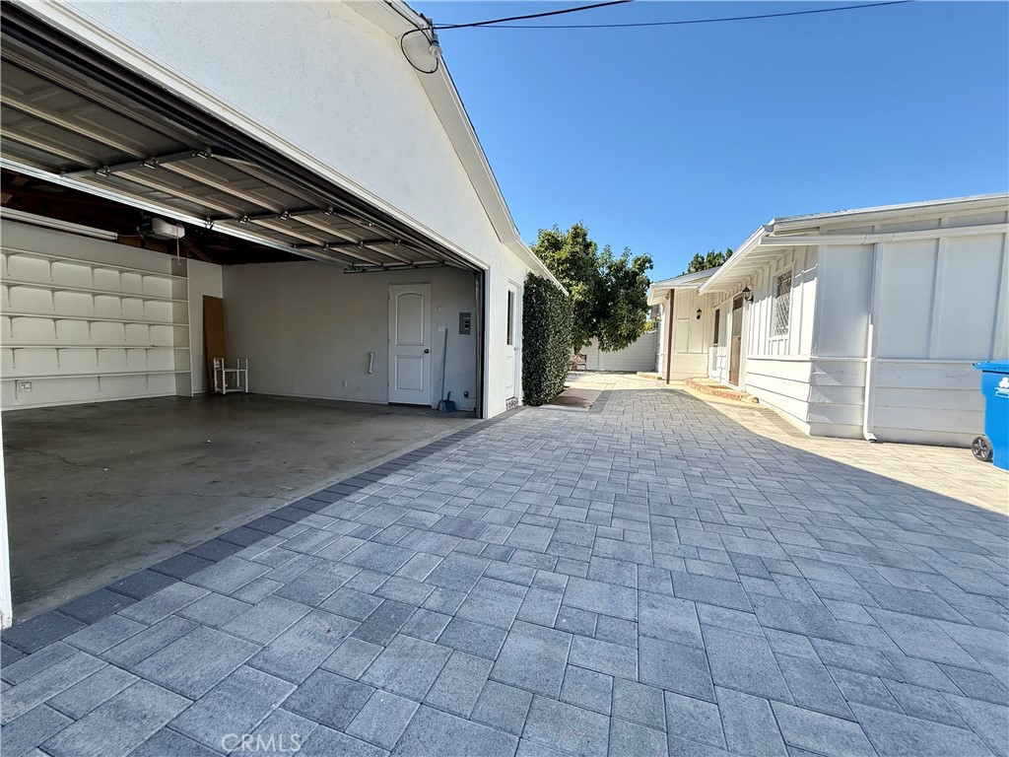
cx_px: 504
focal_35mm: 14
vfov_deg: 85.7
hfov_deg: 102.1
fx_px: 408
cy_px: 378
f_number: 2.2
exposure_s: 1/734
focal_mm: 2.22
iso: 64
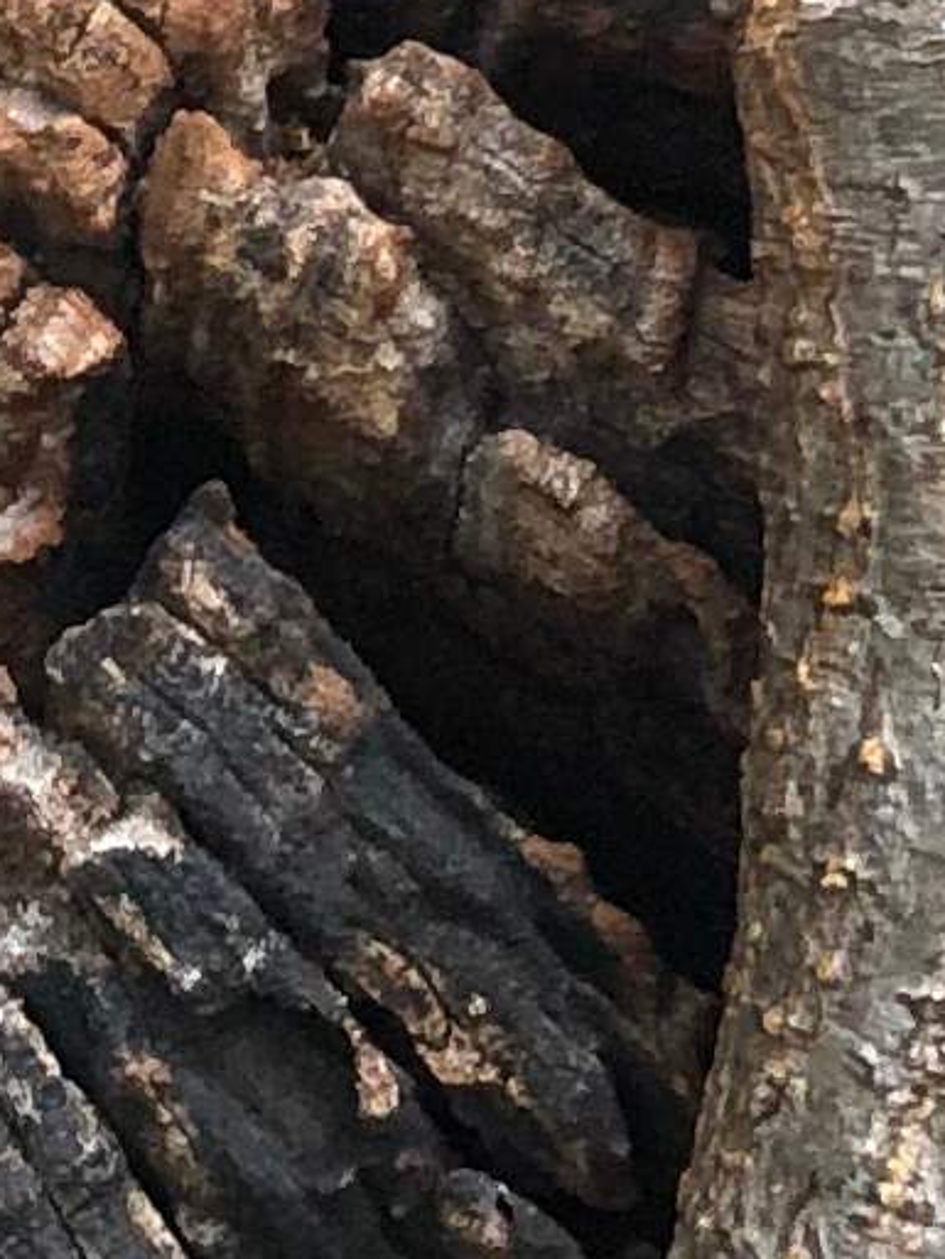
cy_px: -776
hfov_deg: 6.6
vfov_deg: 8.7
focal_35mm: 220
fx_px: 8005
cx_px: -857
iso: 25
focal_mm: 4
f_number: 1.8
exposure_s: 1/40
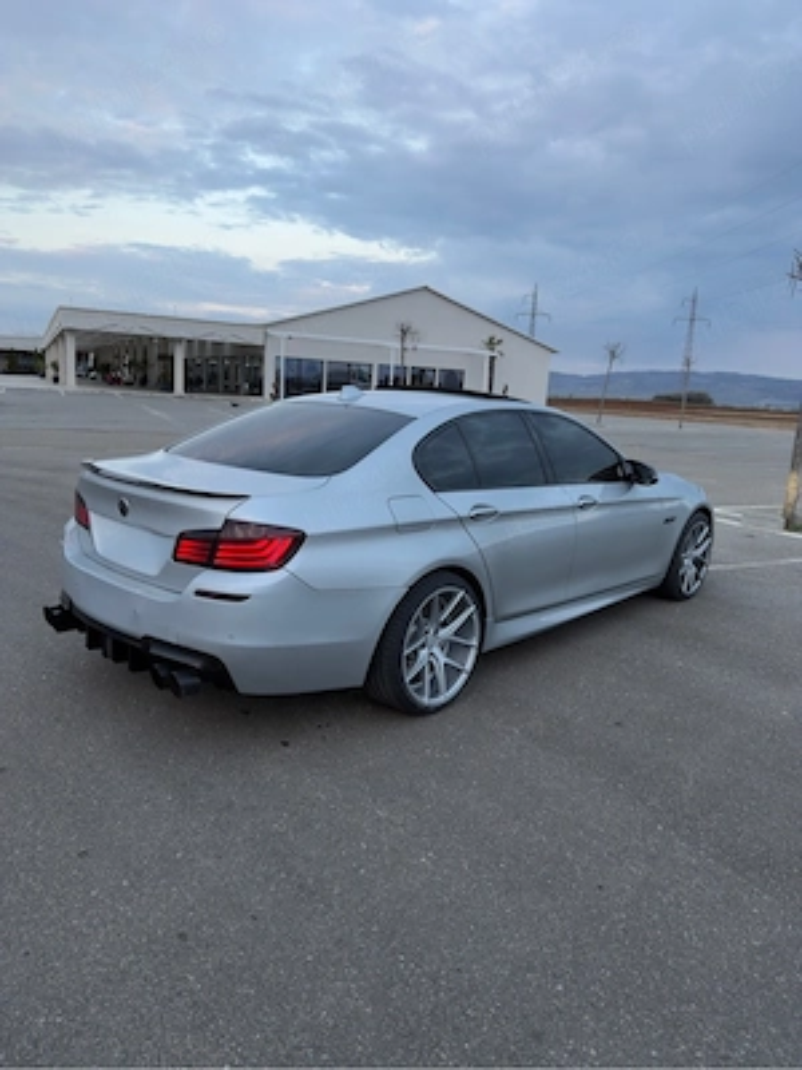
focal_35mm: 24
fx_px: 741
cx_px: 401
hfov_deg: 56.8
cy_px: 535
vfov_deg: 71.6
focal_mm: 6.76
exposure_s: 1/136
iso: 64
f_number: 1.78
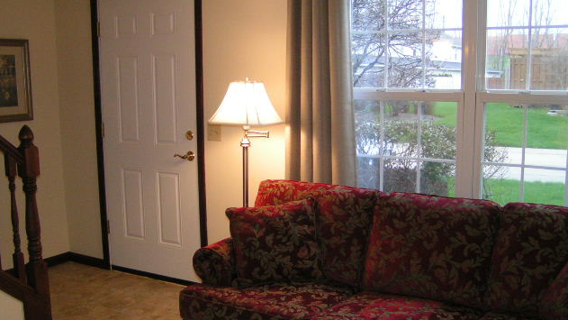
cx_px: 282
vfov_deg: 28.3
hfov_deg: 48.4
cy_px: 185
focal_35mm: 42
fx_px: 633
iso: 200
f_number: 2.8
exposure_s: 1/40
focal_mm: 5.8
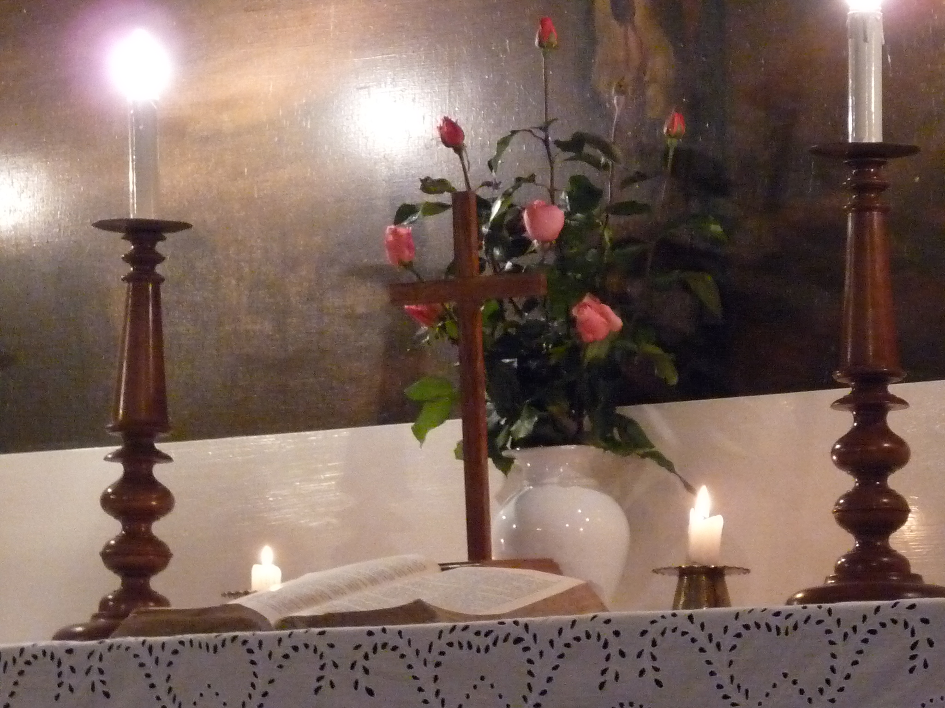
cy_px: 354
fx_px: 5897
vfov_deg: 6.9
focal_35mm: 216
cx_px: 472
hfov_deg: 9.2
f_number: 3.6
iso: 800
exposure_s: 1/30
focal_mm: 21.6
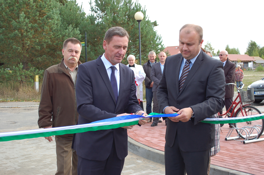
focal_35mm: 51
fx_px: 373
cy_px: 88
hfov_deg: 38.9
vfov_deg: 26.4
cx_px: 132
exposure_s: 1/125
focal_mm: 34
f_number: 5.6
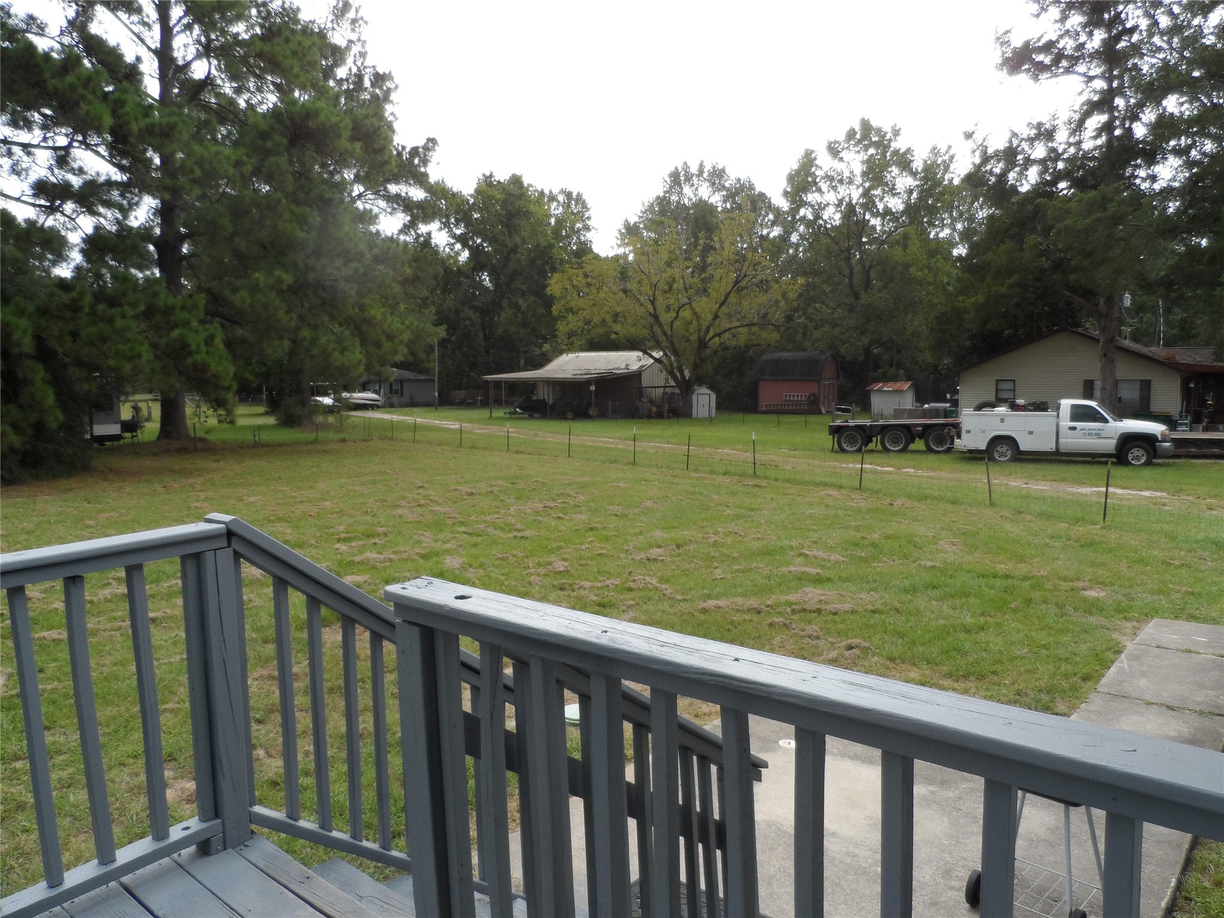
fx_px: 849
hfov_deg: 71.6
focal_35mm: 24
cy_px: 459
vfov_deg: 56.8
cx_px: 612
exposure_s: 1/125
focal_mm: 4
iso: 80
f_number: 3.2
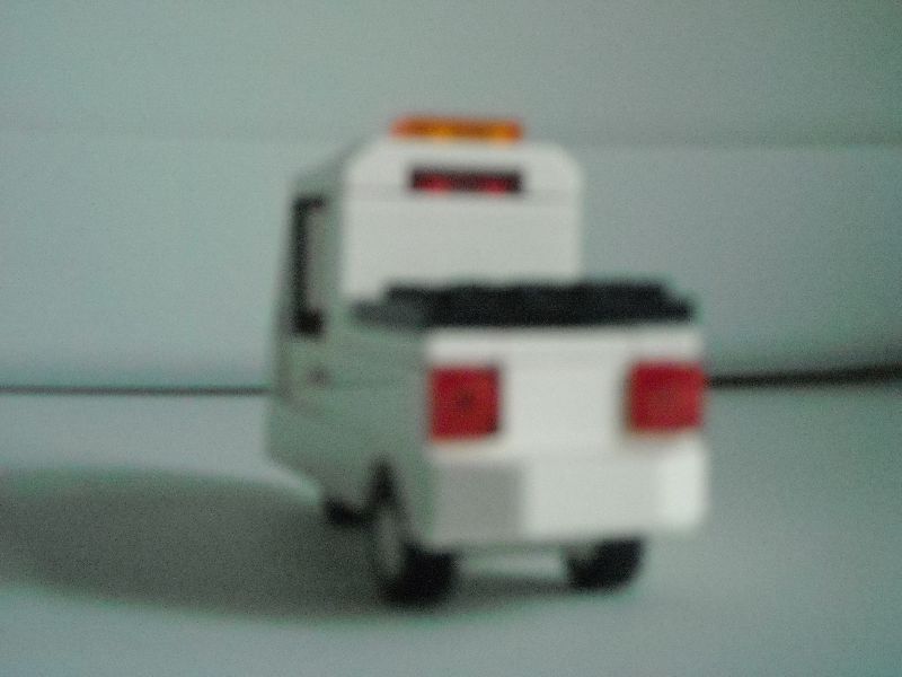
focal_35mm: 61
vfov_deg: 24.0
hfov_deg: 31.7
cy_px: 338
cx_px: 451
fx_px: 1589
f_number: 3.5
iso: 800
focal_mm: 9.87
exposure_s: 1/154
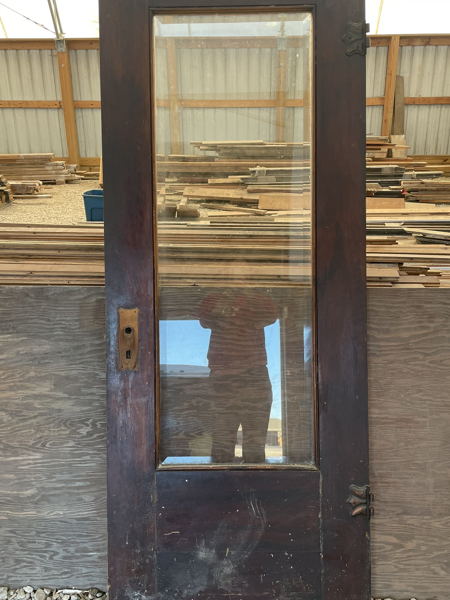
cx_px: 235
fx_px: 520
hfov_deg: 46.8
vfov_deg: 59.9
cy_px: 286
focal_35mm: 30
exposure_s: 1/121
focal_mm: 4.2
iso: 100
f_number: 1.6
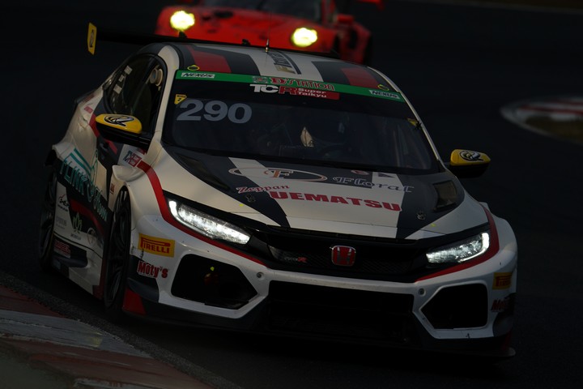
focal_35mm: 341
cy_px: 194
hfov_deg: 6.0
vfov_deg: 4.0
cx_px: 292
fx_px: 5522
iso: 100
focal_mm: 341
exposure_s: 1/1000
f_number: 6.3
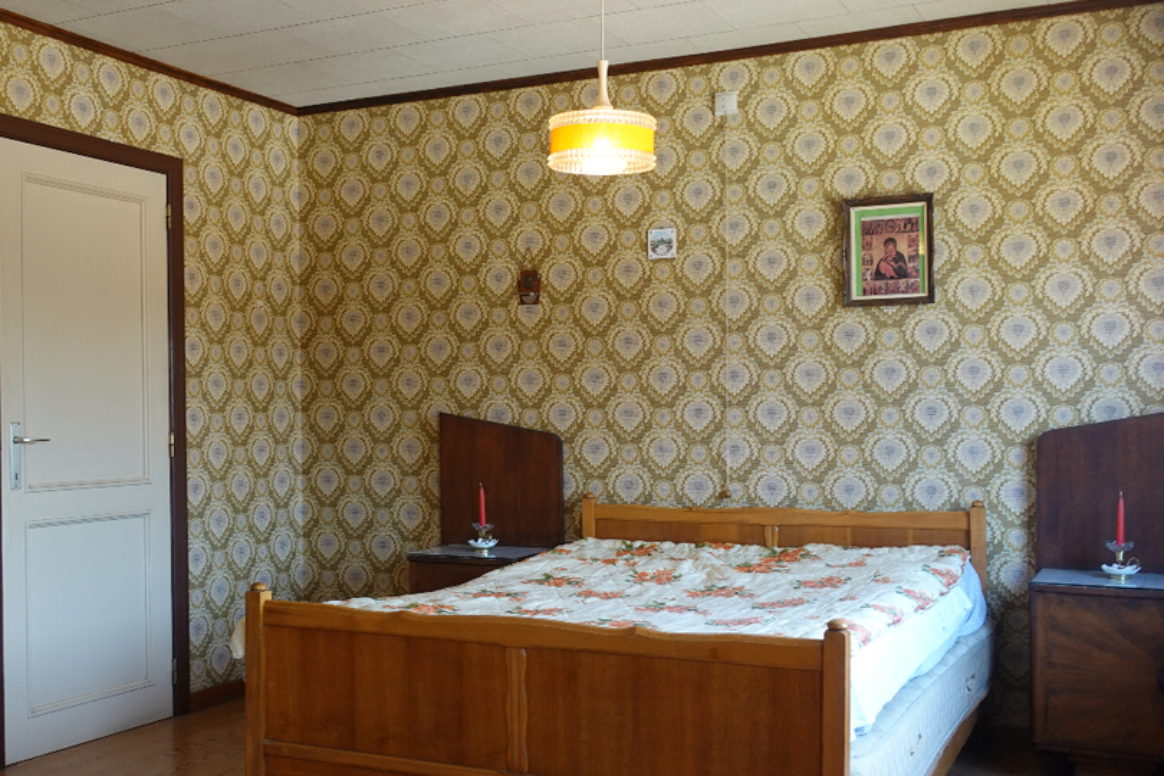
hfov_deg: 48.3
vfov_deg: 33.4
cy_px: 434
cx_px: 510
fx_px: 1293
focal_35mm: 40
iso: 125
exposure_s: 1/30
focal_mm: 8.8
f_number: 2.5
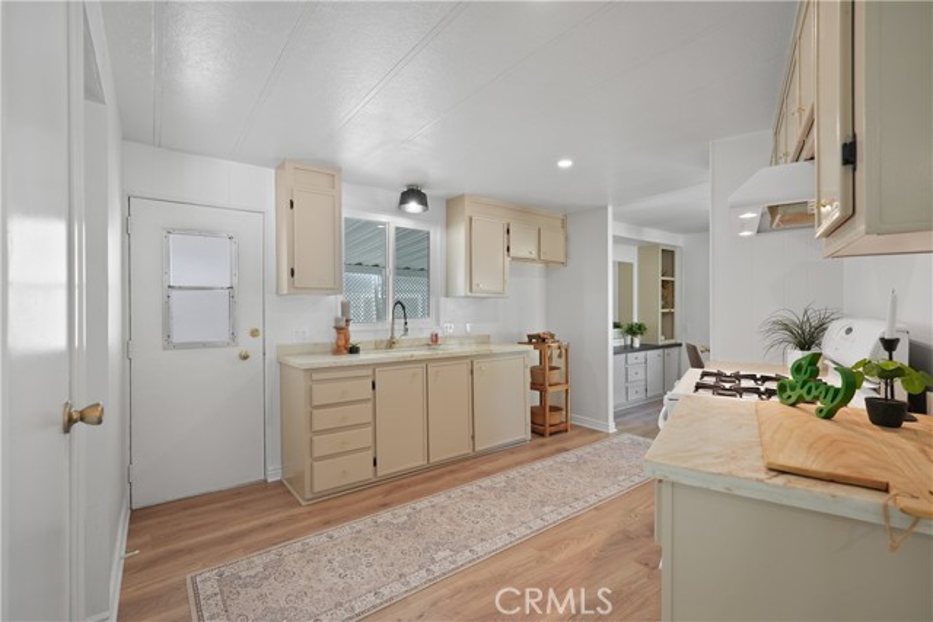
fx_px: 415
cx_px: 466
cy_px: 311
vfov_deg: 73.8
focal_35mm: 16
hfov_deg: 96.7
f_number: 4
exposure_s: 1/25
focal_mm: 16
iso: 400
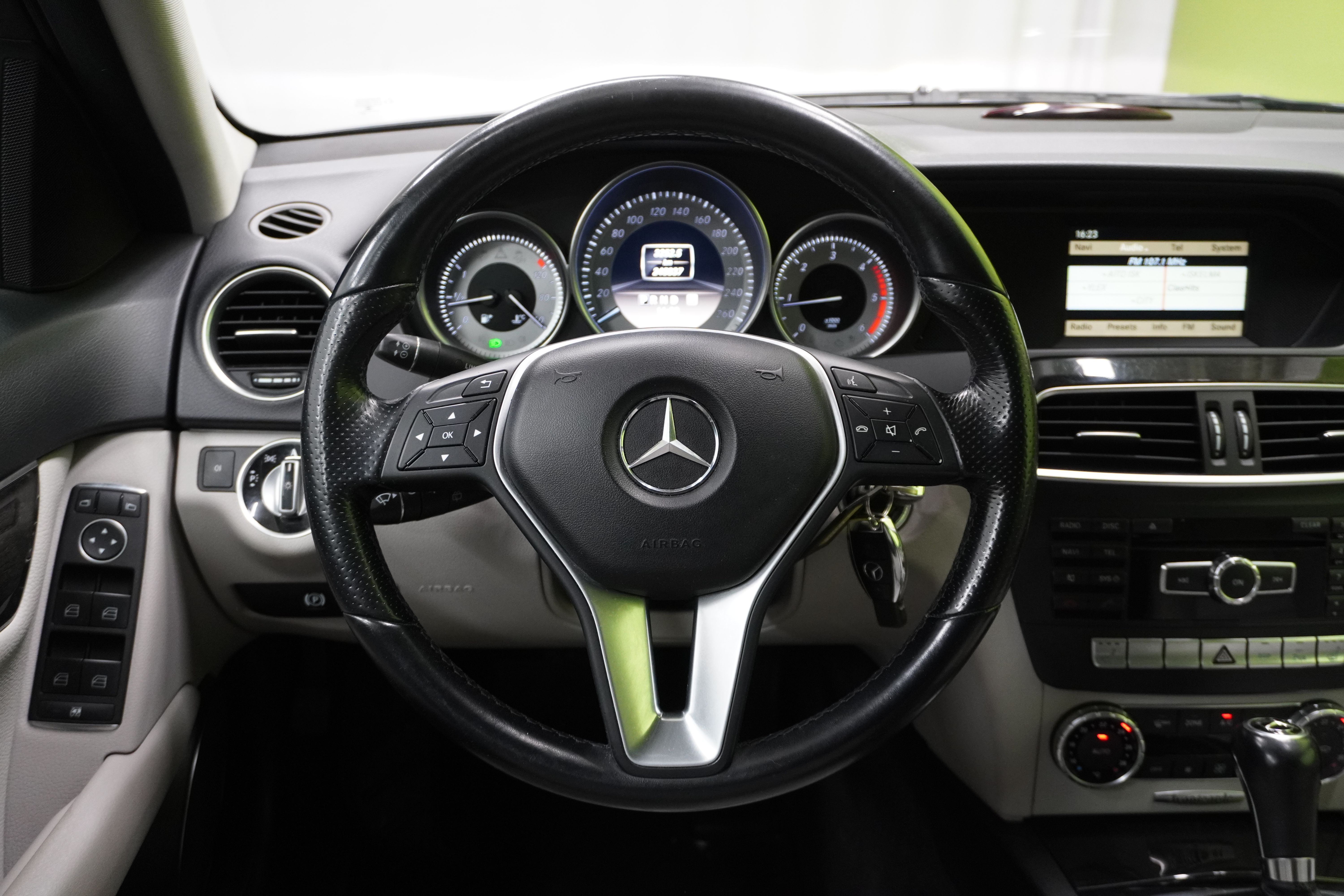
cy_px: 448
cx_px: 672
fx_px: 1288
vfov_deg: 38.4
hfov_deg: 55.1
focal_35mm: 34
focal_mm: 23
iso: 1600
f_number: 4
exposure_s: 1/40
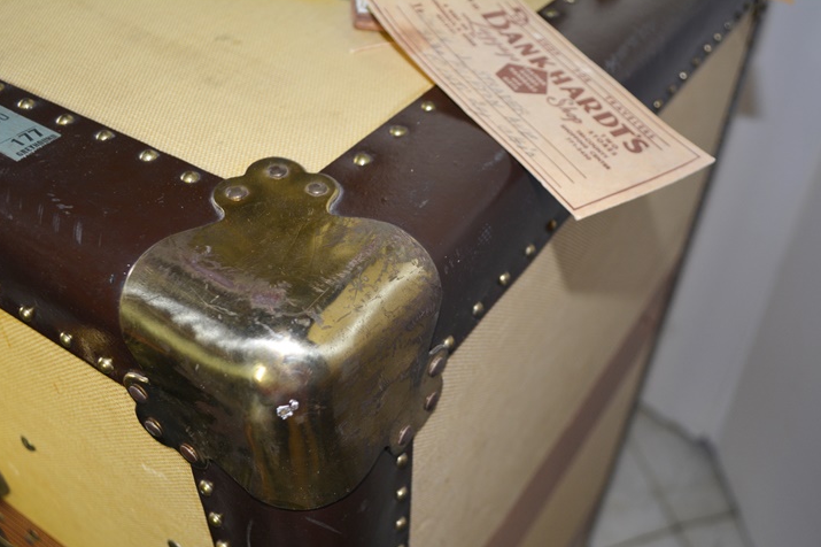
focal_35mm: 34
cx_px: 437
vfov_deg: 38.6
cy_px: 341
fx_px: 775
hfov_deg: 55.8
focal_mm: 18
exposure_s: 1/60
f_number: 3.5
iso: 320
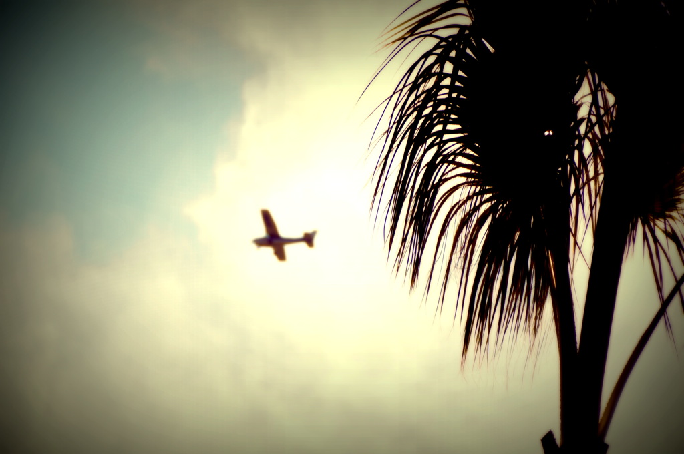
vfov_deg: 4.6
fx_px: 5693
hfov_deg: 6.9
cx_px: 342
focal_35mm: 300
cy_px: 227
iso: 100
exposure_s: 1/800
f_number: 8
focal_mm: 200
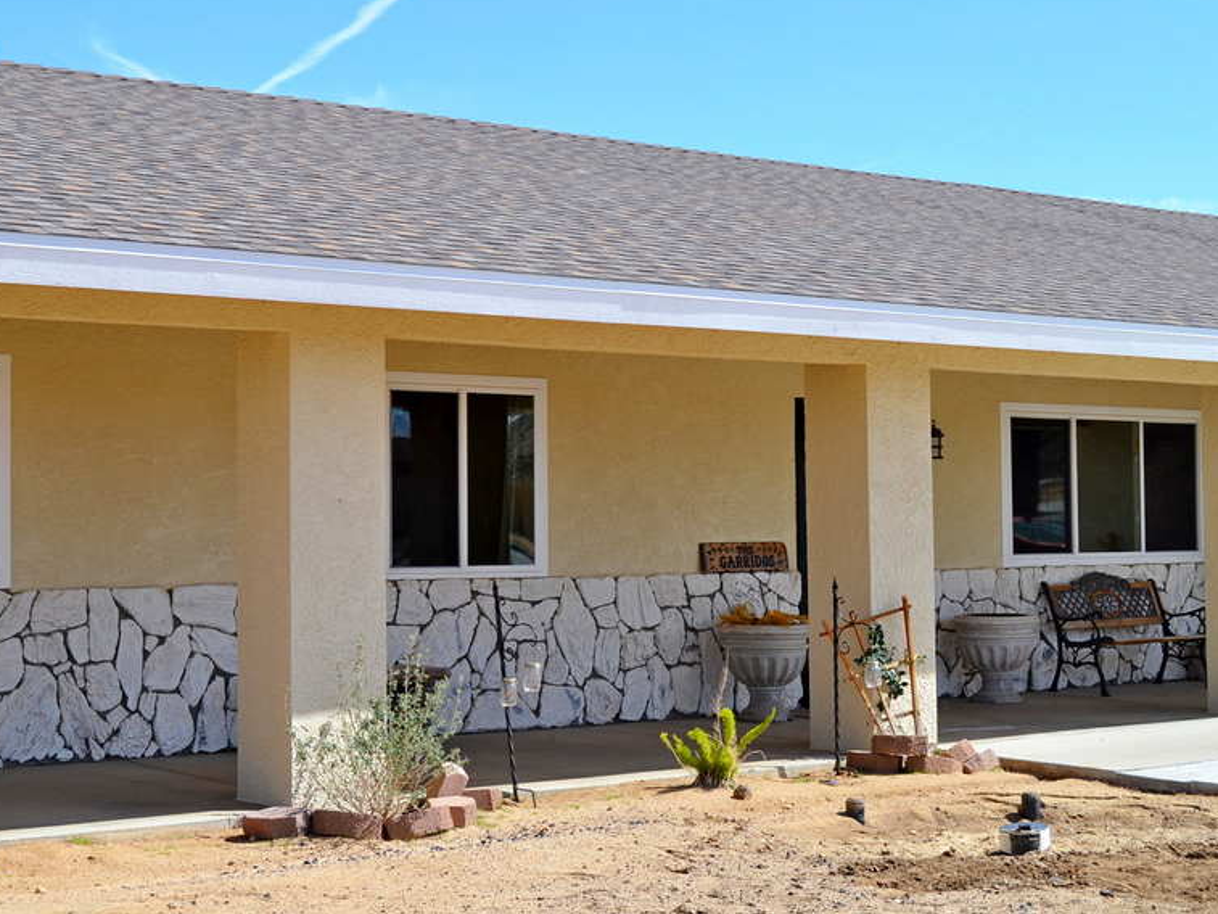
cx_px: 510
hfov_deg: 31.6
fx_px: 2147
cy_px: 422
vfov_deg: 24.0
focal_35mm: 61
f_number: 7.1
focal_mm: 32
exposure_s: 1/200
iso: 100
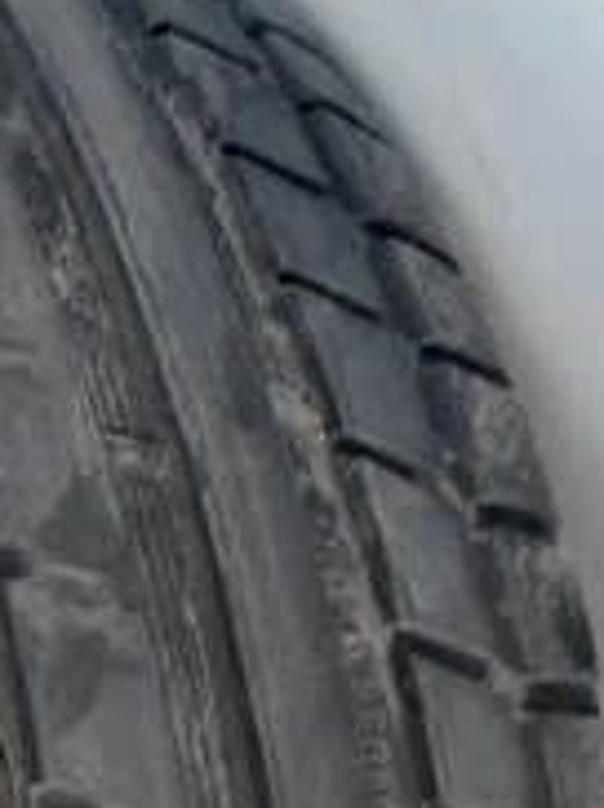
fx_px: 1283
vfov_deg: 34.9
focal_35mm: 55
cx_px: 164
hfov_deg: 26.2
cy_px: 333
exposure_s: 1/50
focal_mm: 4.6
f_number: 2
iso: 25
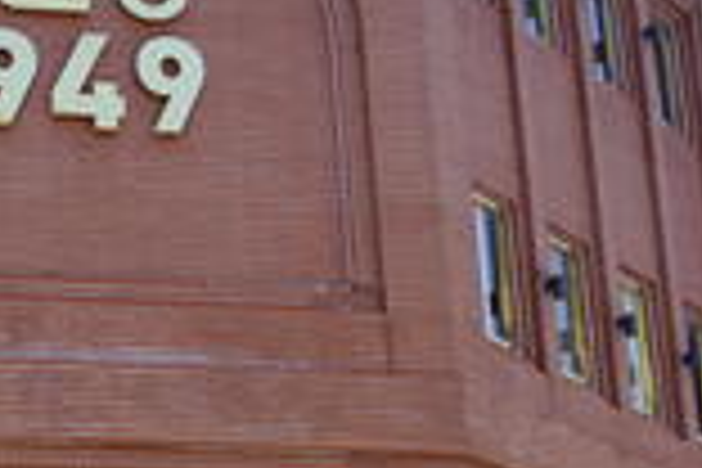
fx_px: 2359
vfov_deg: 11.3
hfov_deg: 16.0
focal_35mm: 121
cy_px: 421
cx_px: -234
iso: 100
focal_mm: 18
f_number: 8
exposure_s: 1/125
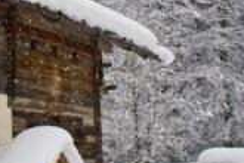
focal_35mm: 108
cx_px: 0
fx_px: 732
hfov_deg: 18.4
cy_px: -58
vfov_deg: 12.2
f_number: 18
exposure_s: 1/160
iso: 200
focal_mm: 27
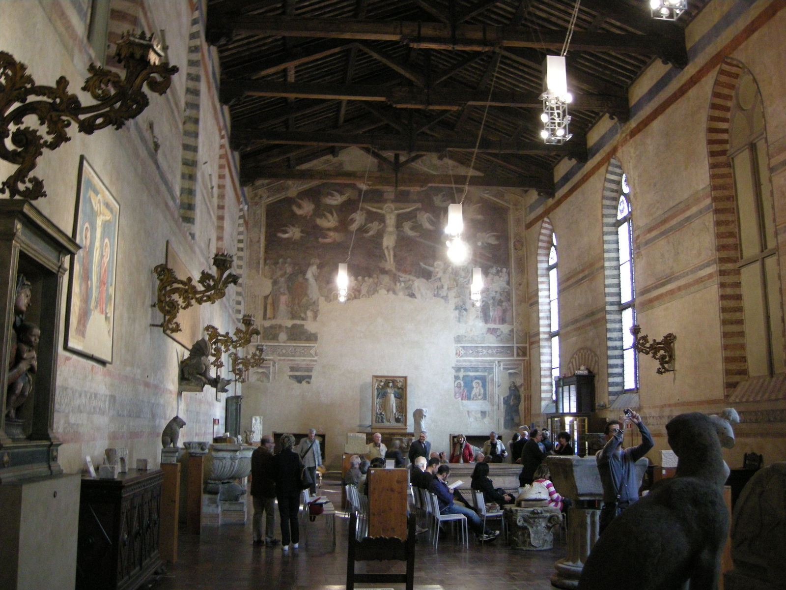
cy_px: 295
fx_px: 817
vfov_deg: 39.7
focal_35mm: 36
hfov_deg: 51.4
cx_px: 393
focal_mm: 7.5
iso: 400
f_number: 2.7
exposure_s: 1/14.8
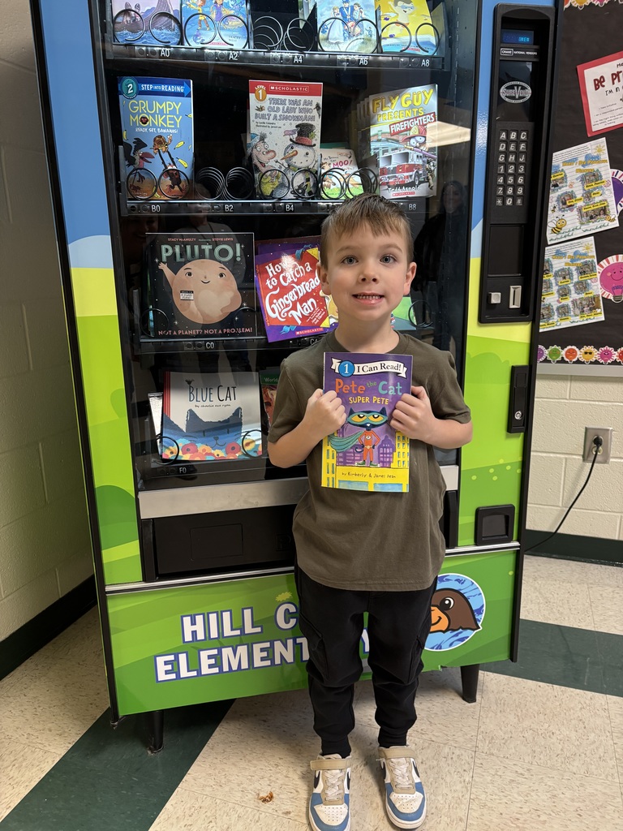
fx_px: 624
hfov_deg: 53.1
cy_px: 416
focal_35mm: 26
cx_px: 312
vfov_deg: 67.3
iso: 160
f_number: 1.6
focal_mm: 5.96
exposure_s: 1/60
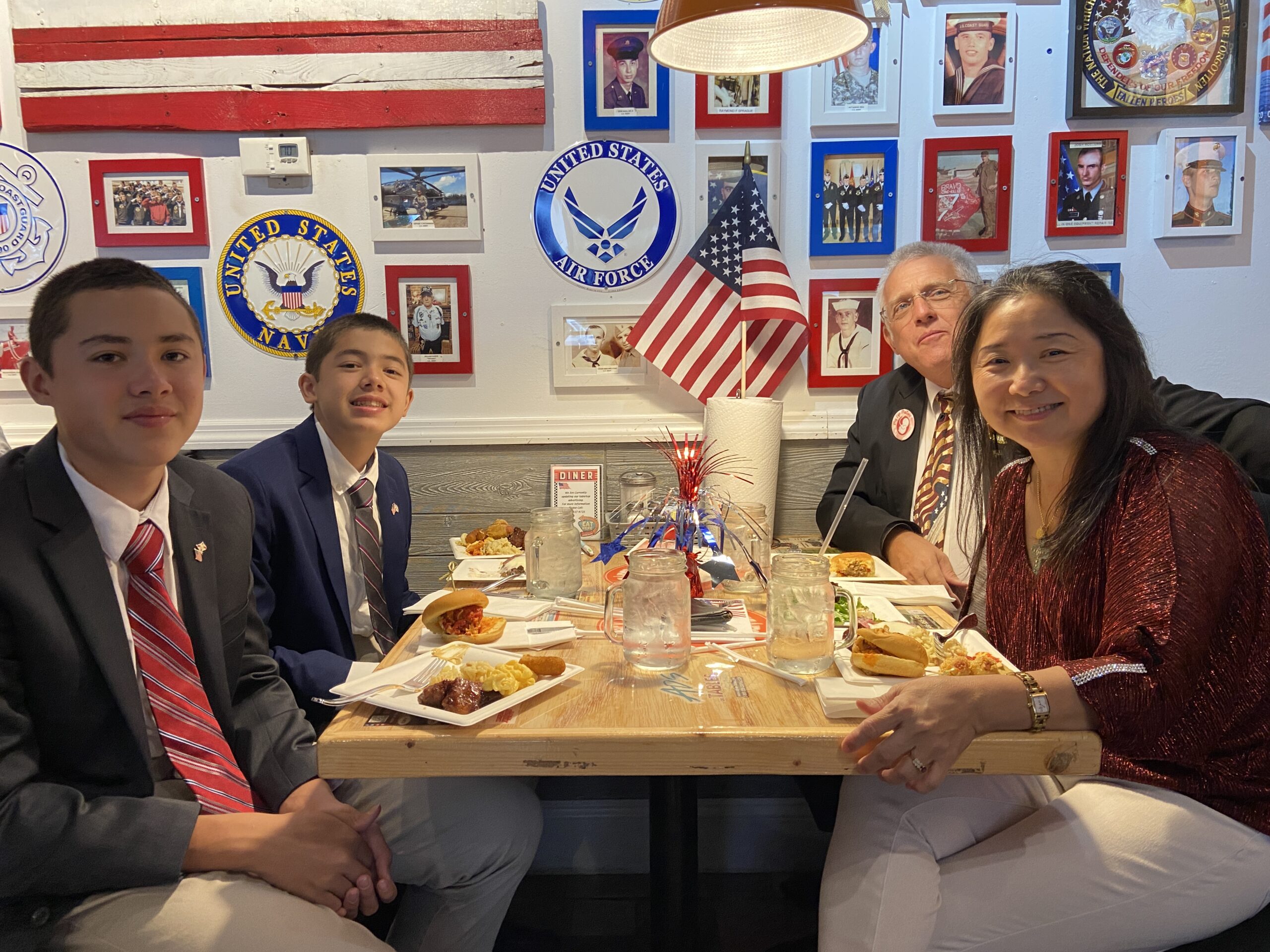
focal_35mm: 26
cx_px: 635
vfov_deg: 53.1
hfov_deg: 67.3
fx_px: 954
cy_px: 476
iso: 200
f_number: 1.8
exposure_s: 1/60
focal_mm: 4.25
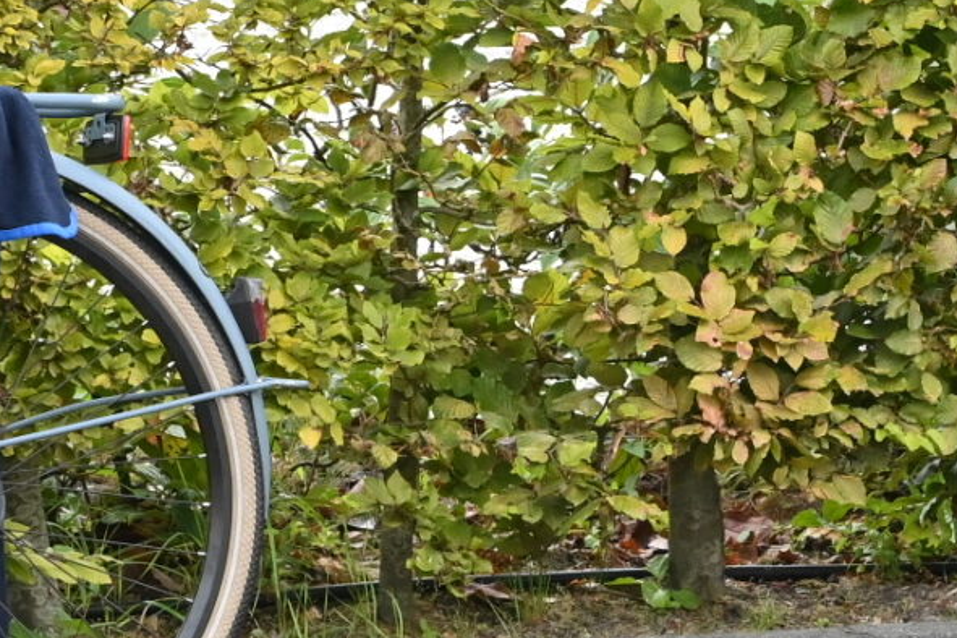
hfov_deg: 4.5
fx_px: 12094
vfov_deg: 3.0
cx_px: -505
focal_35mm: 455
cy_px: 389
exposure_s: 1/200
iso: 640
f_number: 7.1
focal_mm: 70
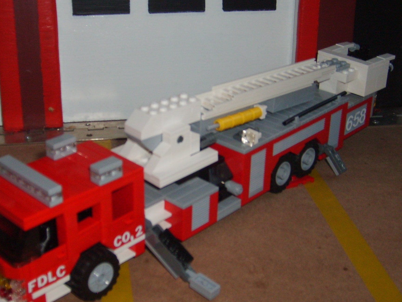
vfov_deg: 28.0
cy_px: 152
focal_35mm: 52
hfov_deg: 36.7
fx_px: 604
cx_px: 164
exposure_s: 1/45
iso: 100
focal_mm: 5.8
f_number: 2.8
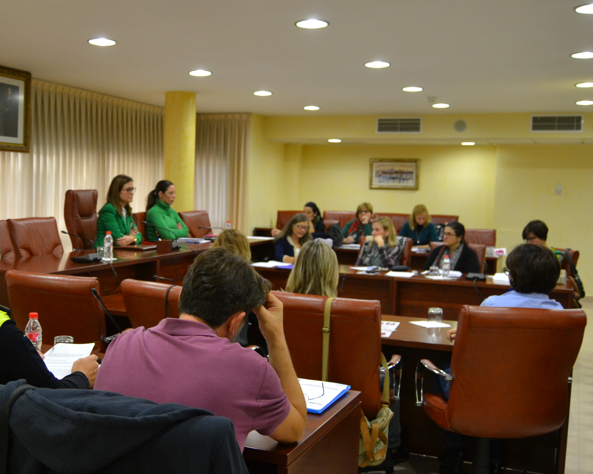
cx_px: 178
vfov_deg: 36.5
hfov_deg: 43.9
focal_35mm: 41
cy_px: 257
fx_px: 720
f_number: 3.5
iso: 720
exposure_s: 1/60
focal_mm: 18
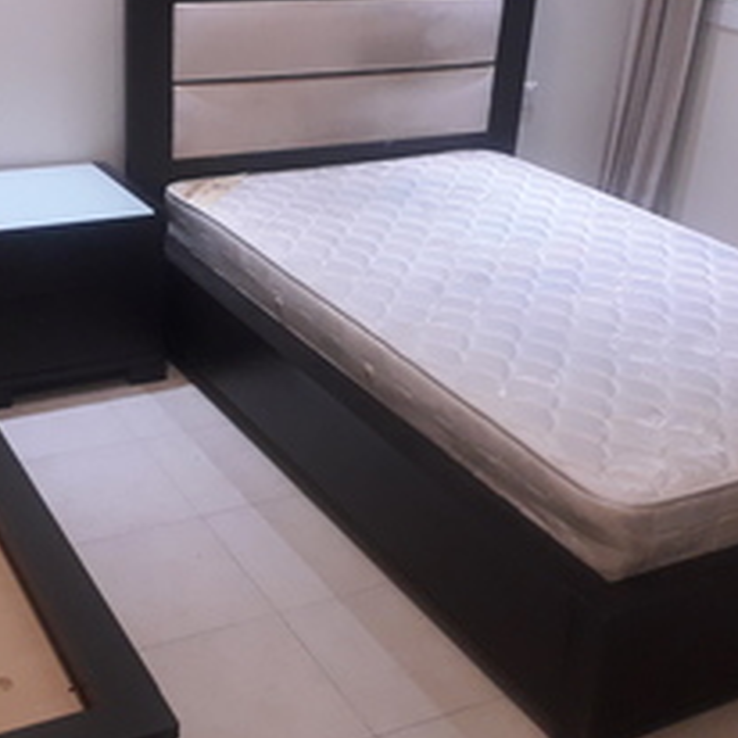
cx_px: 313
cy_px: 335
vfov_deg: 32.2
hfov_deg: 32.1
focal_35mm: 53
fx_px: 1278
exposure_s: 1/33
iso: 160
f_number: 1.9
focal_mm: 3.6
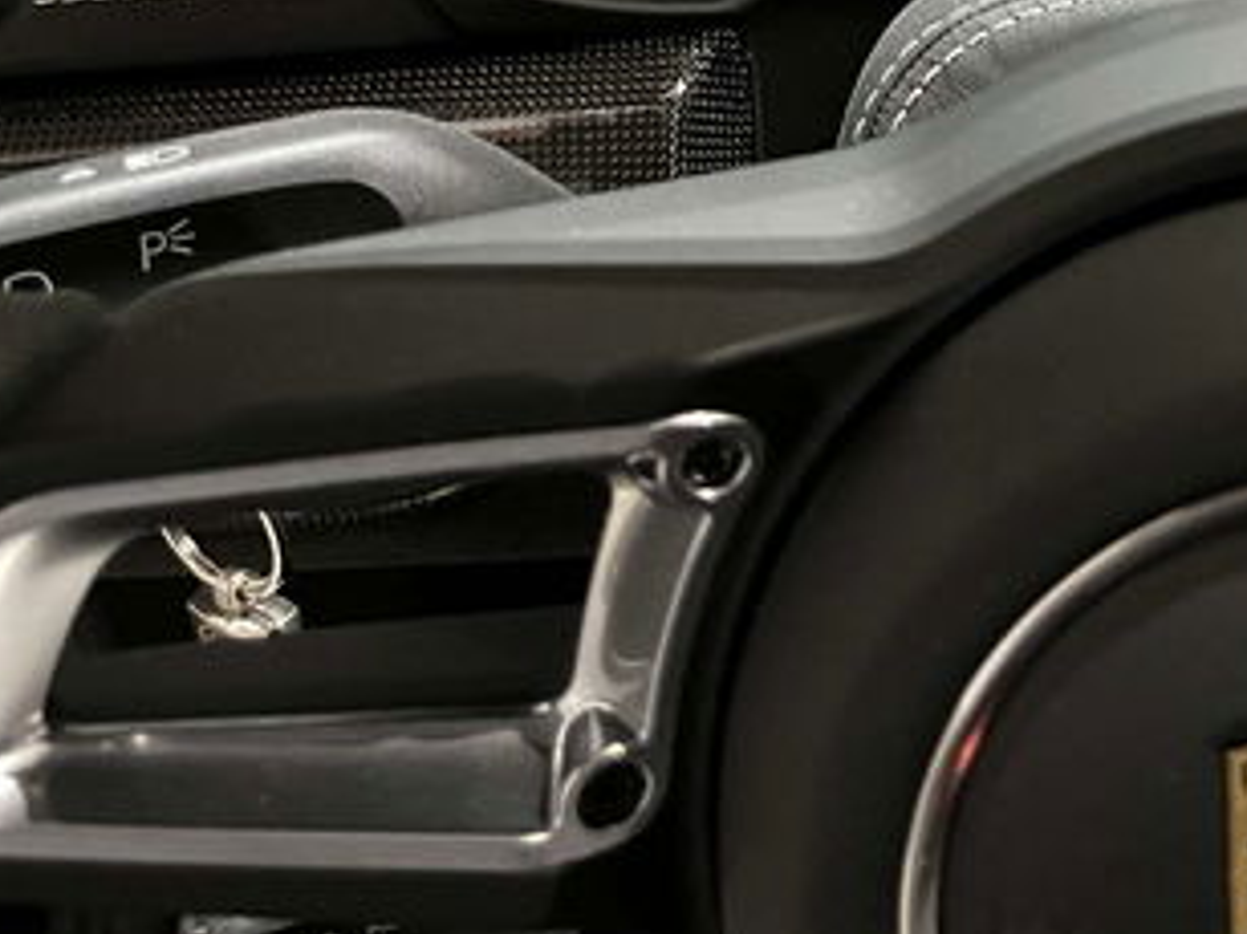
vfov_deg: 20.9
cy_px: -207
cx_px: 1300
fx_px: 2341
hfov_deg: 27.8
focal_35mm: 65
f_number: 1.6
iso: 640
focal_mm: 5.1
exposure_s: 1/30
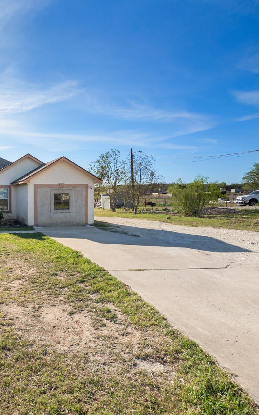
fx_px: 282
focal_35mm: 25
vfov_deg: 72.5
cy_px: 204
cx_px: -4
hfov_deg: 42.2
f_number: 8
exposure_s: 1/125
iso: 400
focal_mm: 16
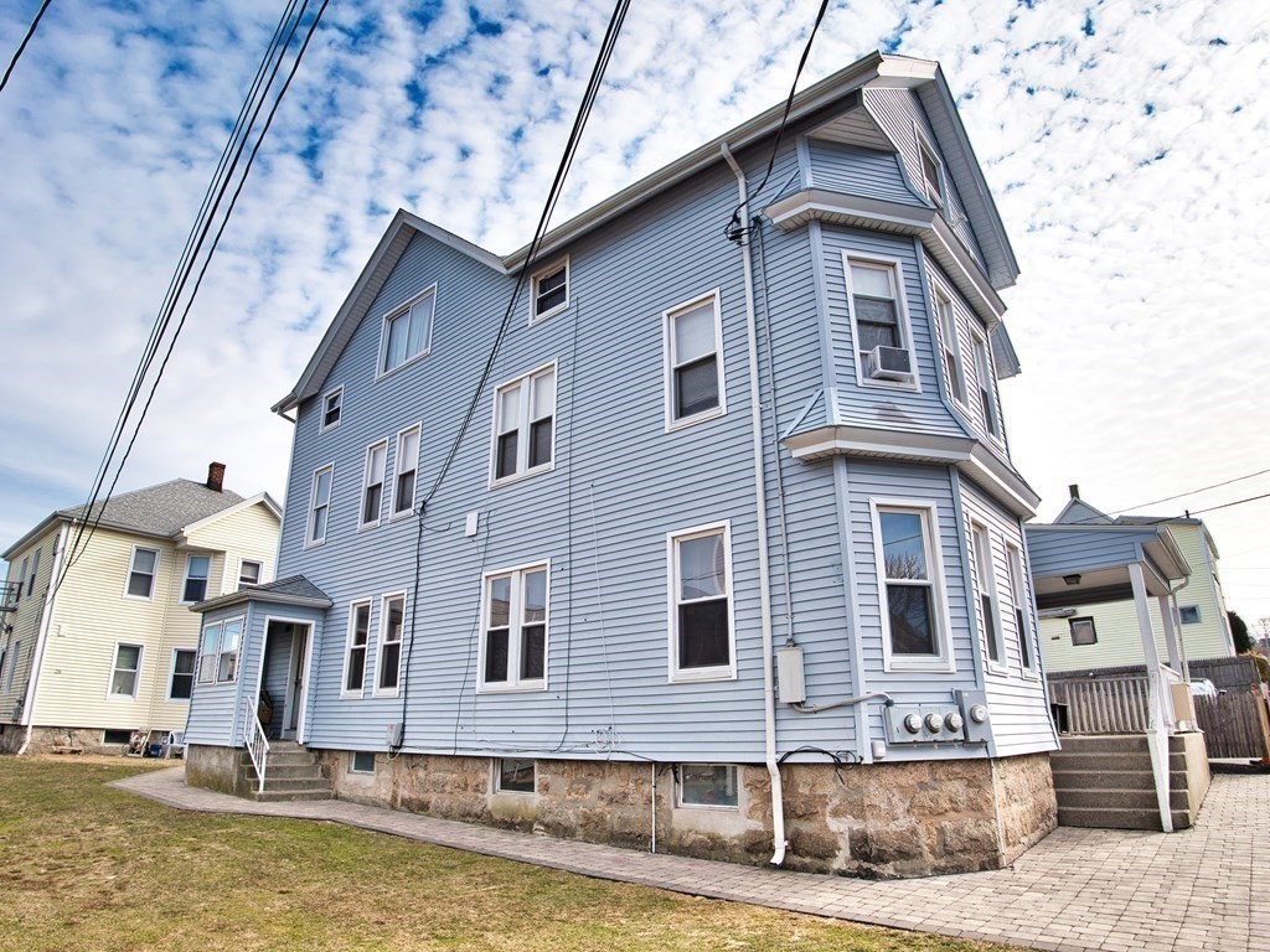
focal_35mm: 20
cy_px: 476
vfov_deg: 66.0
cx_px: 635
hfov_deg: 81.7
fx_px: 734
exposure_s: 1/1000
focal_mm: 10
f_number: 5
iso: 200
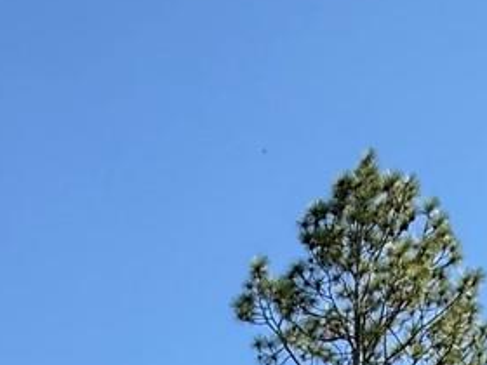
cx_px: 157
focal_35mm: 80
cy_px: 989
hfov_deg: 24.3
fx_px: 1125
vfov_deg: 12.3
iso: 50
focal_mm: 2.22
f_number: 2.2
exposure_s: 1/1339
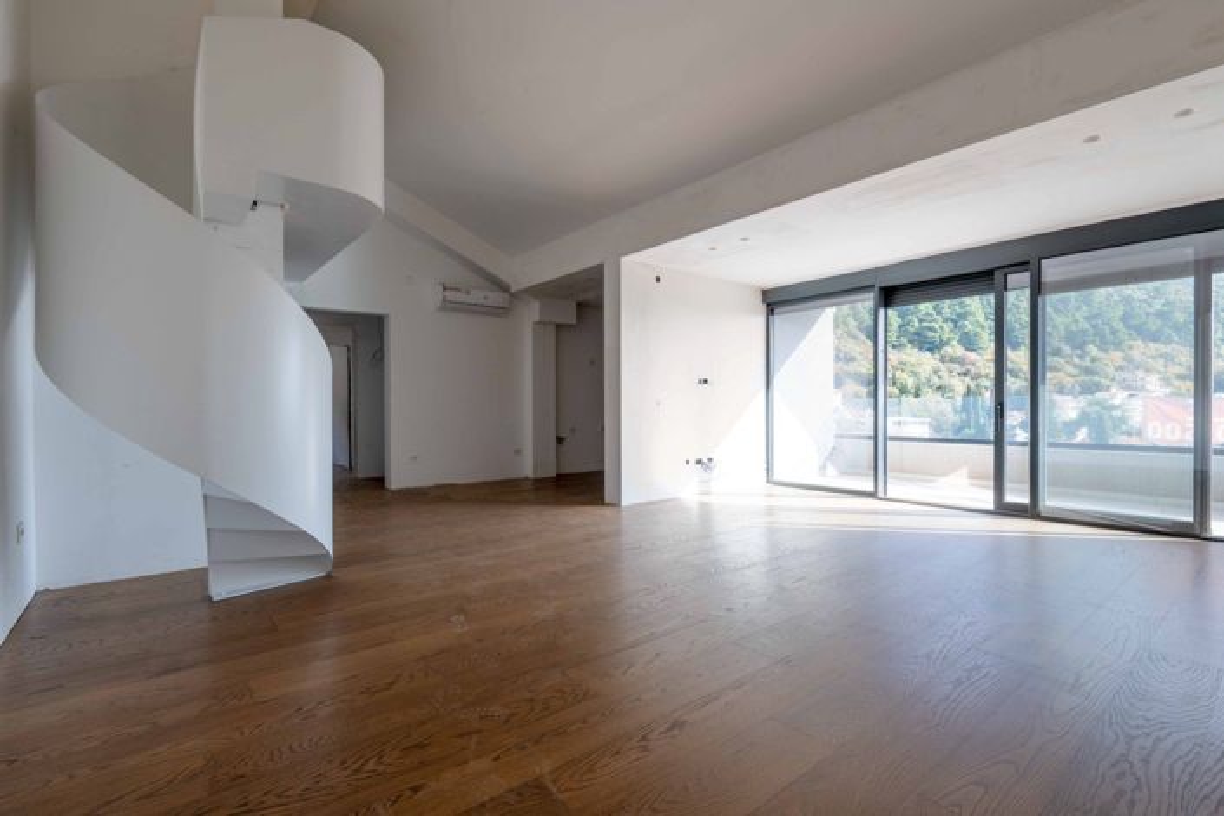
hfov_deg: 96.7
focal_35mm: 16
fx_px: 544
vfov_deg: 73.7
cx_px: 612
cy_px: 408
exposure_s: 1/60
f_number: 10
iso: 200
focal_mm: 16
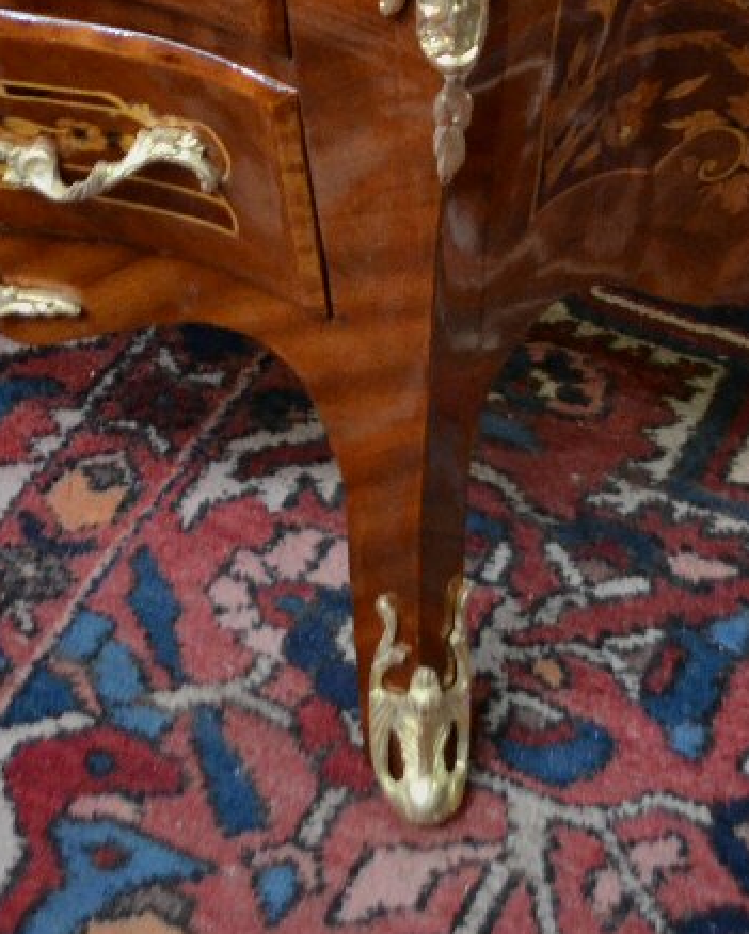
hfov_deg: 14.5
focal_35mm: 106
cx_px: 329
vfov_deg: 16.3
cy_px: -527
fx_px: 2934
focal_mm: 22
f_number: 4
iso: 1400
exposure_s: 1/60
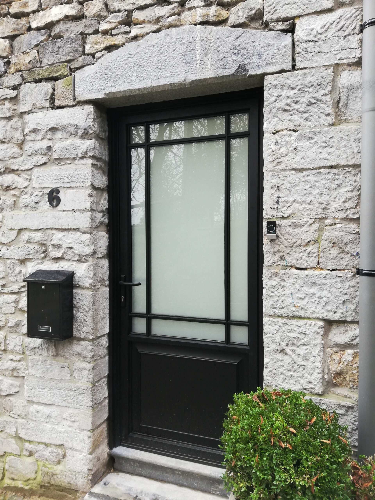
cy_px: 250
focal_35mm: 26
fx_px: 376
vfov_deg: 67.3
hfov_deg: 53.1
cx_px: 188
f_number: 2.2
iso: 80
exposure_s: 1/50
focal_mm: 3.81
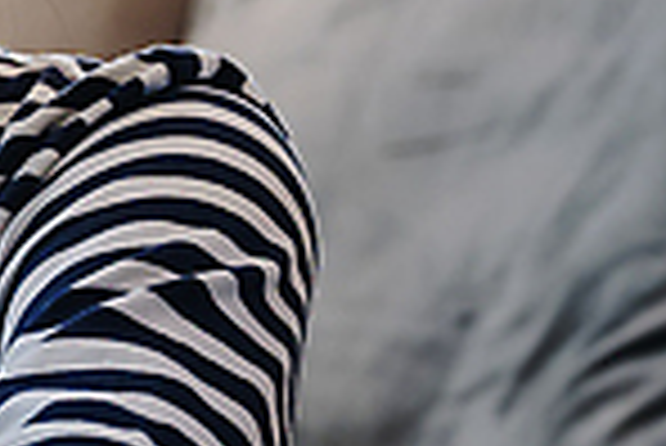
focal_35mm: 304
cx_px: -392
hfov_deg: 6.7
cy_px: 9
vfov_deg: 4.5
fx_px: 5629
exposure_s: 1/90
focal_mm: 50
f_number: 2.8
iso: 160
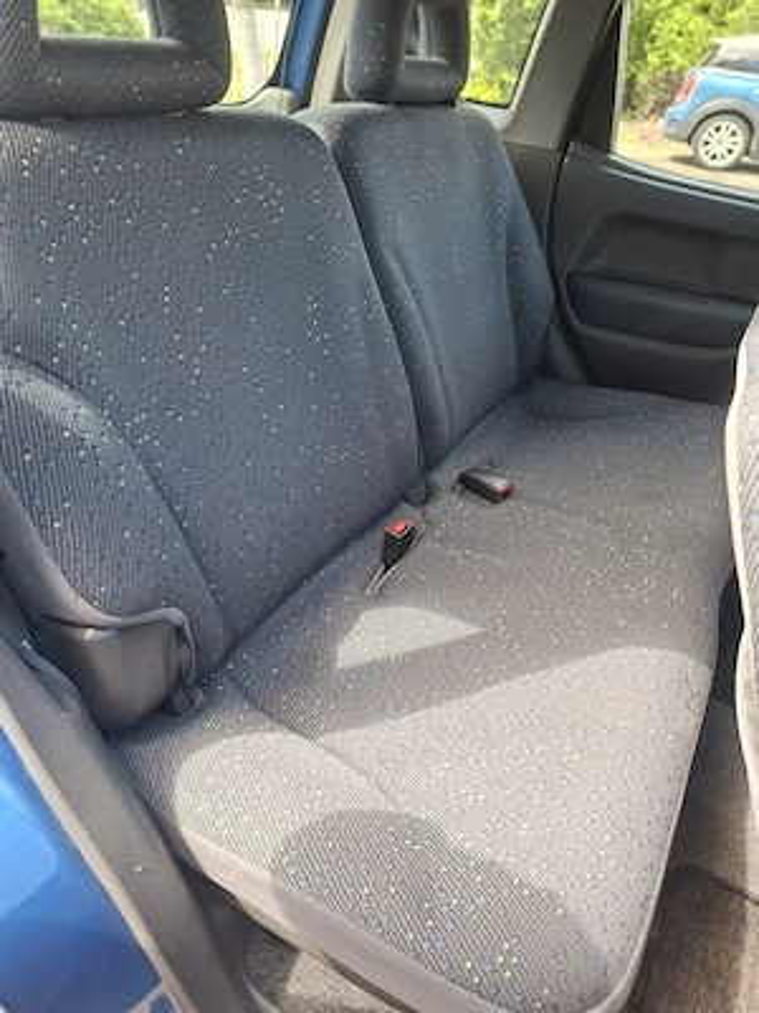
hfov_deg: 58.9
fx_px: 672
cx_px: 380
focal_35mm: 23
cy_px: 506
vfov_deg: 73.9
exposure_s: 1/132
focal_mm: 5.54
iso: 50
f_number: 1.8
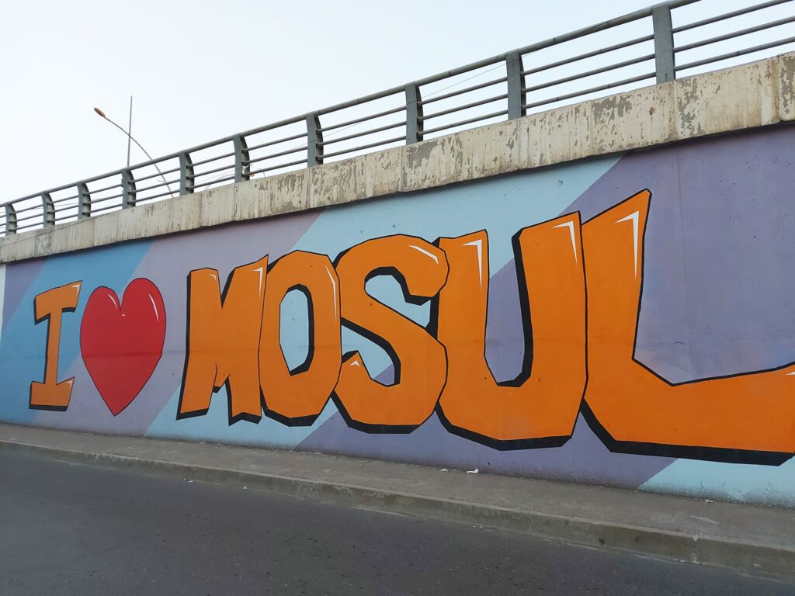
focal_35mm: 24
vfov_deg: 56.8
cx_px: 398
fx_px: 551
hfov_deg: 71.6
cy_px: 298
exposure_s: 1/50
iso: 200
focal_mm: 5.23
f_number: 1.8
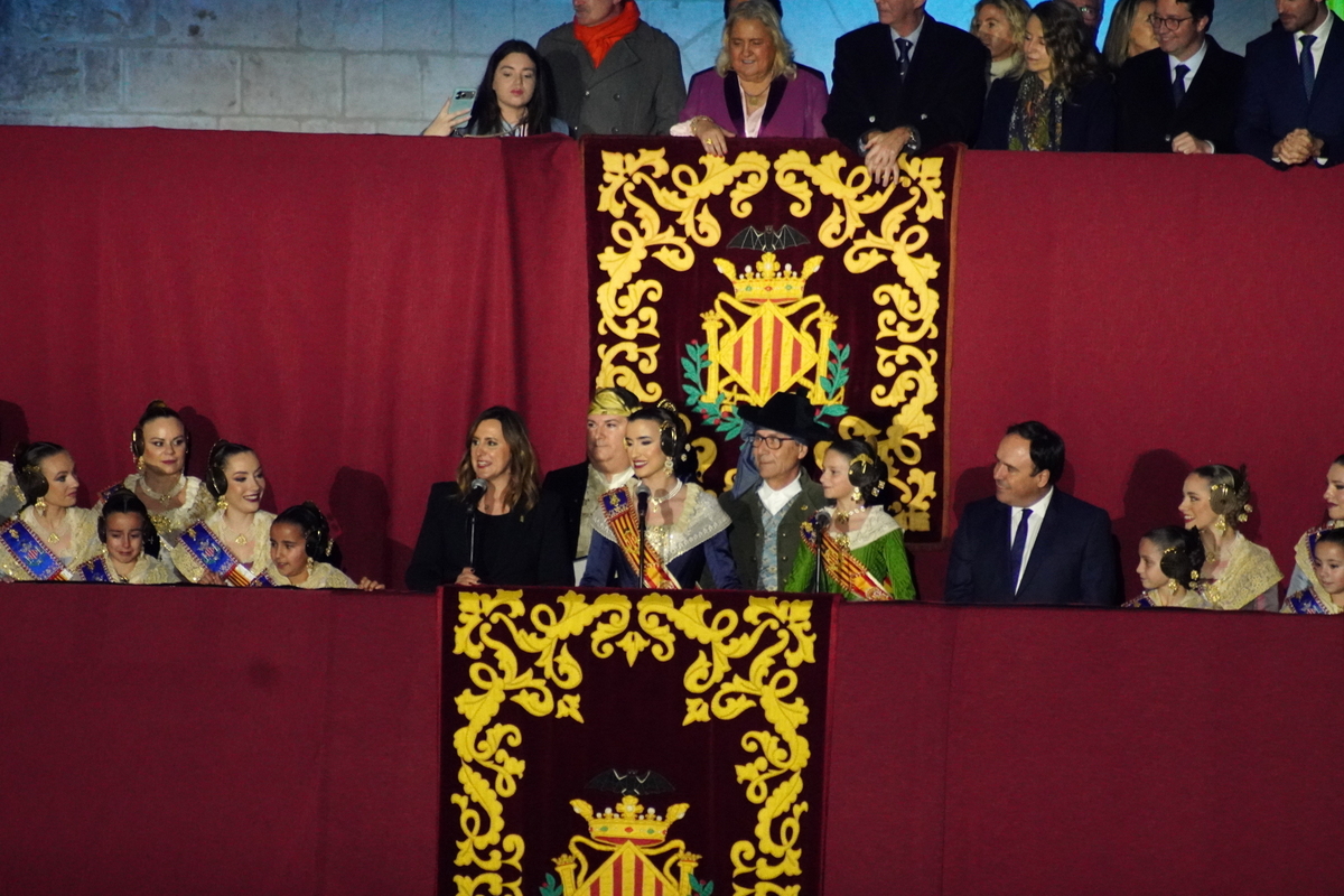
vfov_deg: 3.1
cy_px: 448
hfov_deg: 4.6
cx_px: 672
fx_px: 16799
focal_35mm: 450
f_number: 5.6
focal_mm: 300
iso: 6400
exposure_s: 1/200
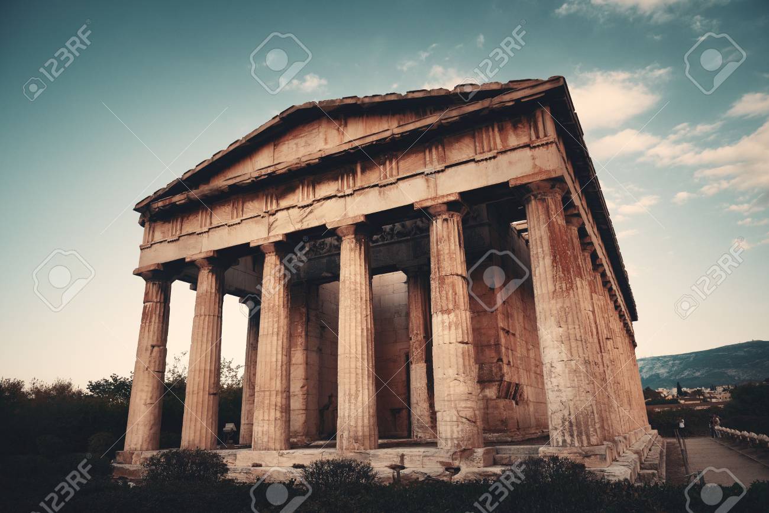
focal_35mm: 24
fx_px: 513
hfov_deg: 73.7
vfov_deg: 53.1
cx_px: 384
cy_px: 256
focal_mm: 24
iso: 200
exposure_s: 1/125
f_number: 7.1
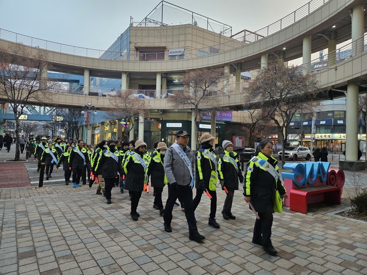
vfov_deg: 58.9
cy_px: 138
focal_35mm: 23
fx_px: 244
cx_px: 184
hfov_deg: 73.9
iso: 125
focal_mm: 5.4
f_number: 1.8
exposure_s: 1/180
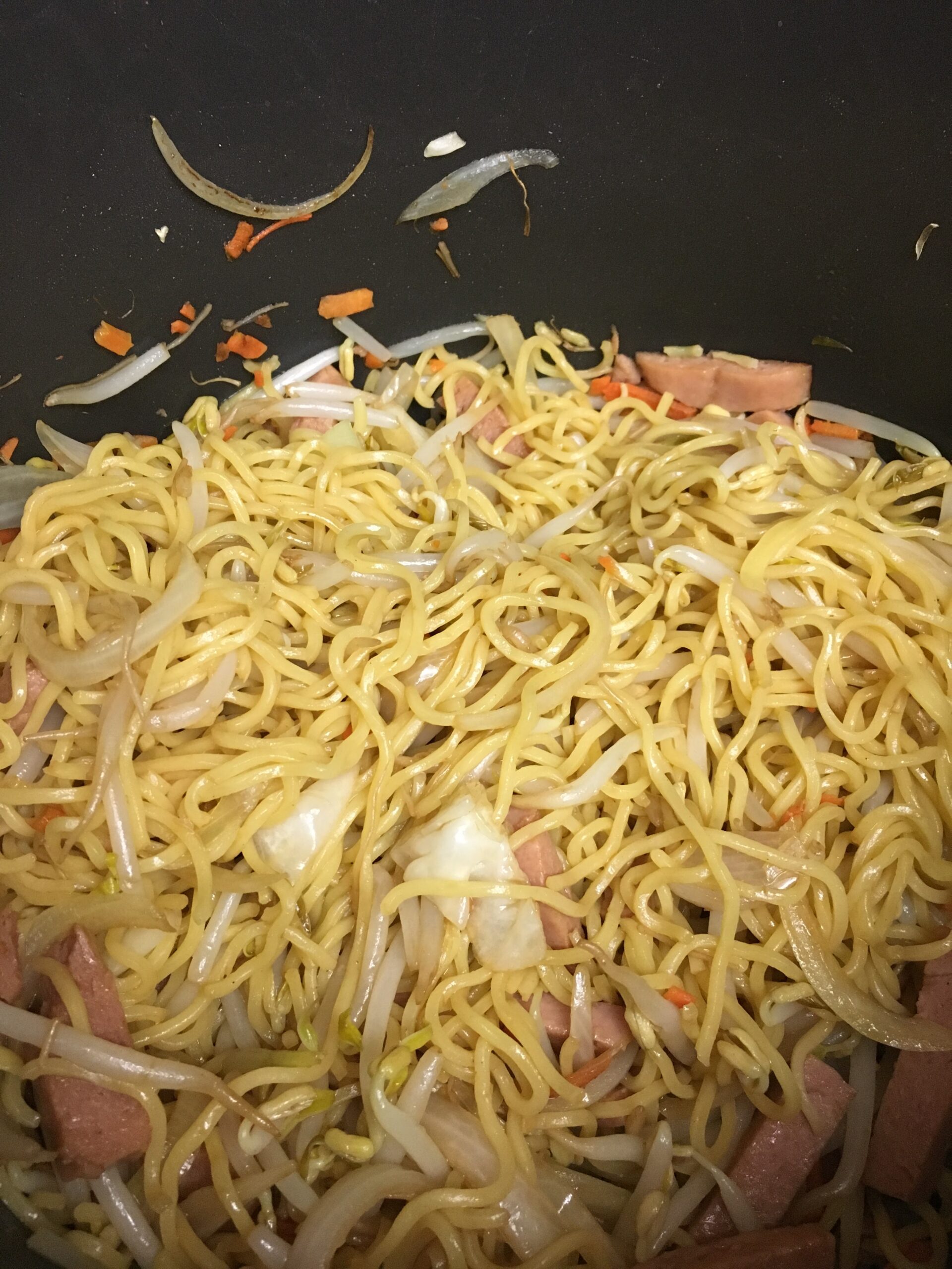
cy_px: 634
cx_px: 476
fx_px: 1063
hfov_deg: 48.2
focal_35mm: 29
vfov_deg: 61.7
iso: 200
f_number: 2.2
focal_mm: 4.15
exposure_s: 1/30
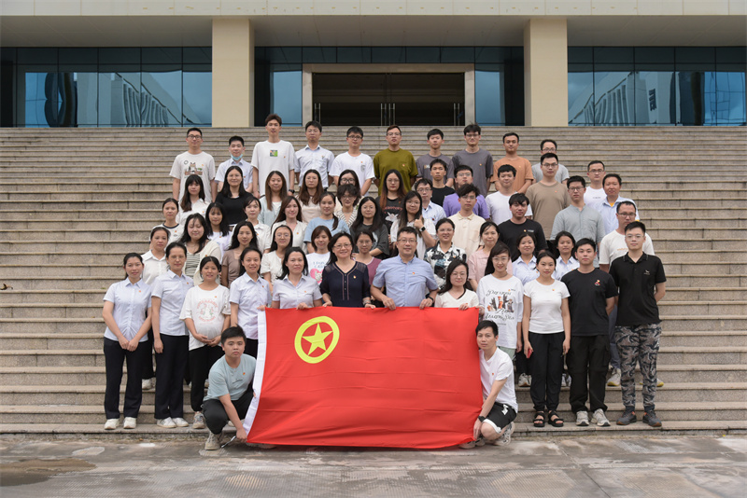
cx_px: 374
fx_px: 913
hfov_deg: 44.5
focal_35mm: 44
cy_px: 249
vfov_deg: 30.5
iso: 1600
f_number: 5
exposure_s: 1/1250
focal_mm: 44
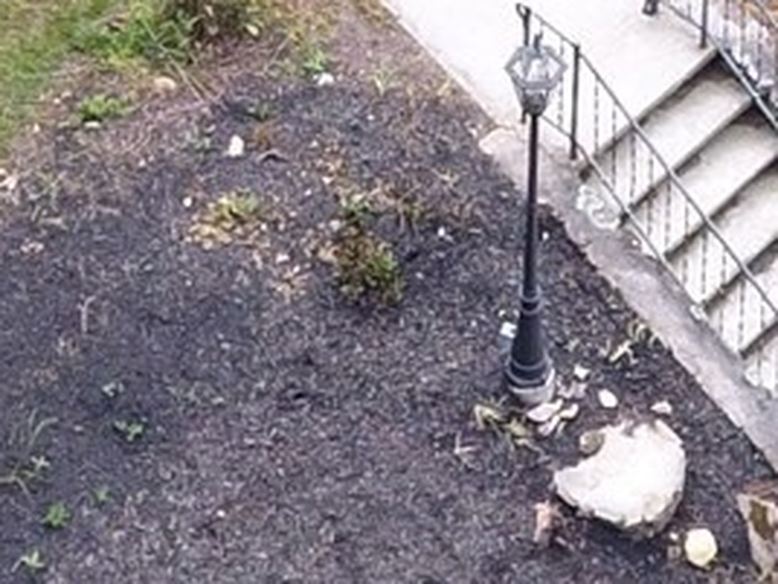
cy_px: -1090
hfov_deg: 12.8
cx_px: 732
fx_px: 3439
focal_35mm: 153
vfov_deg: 8.4
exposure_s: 1/132
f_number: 2.8
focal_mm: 3.61
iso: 100
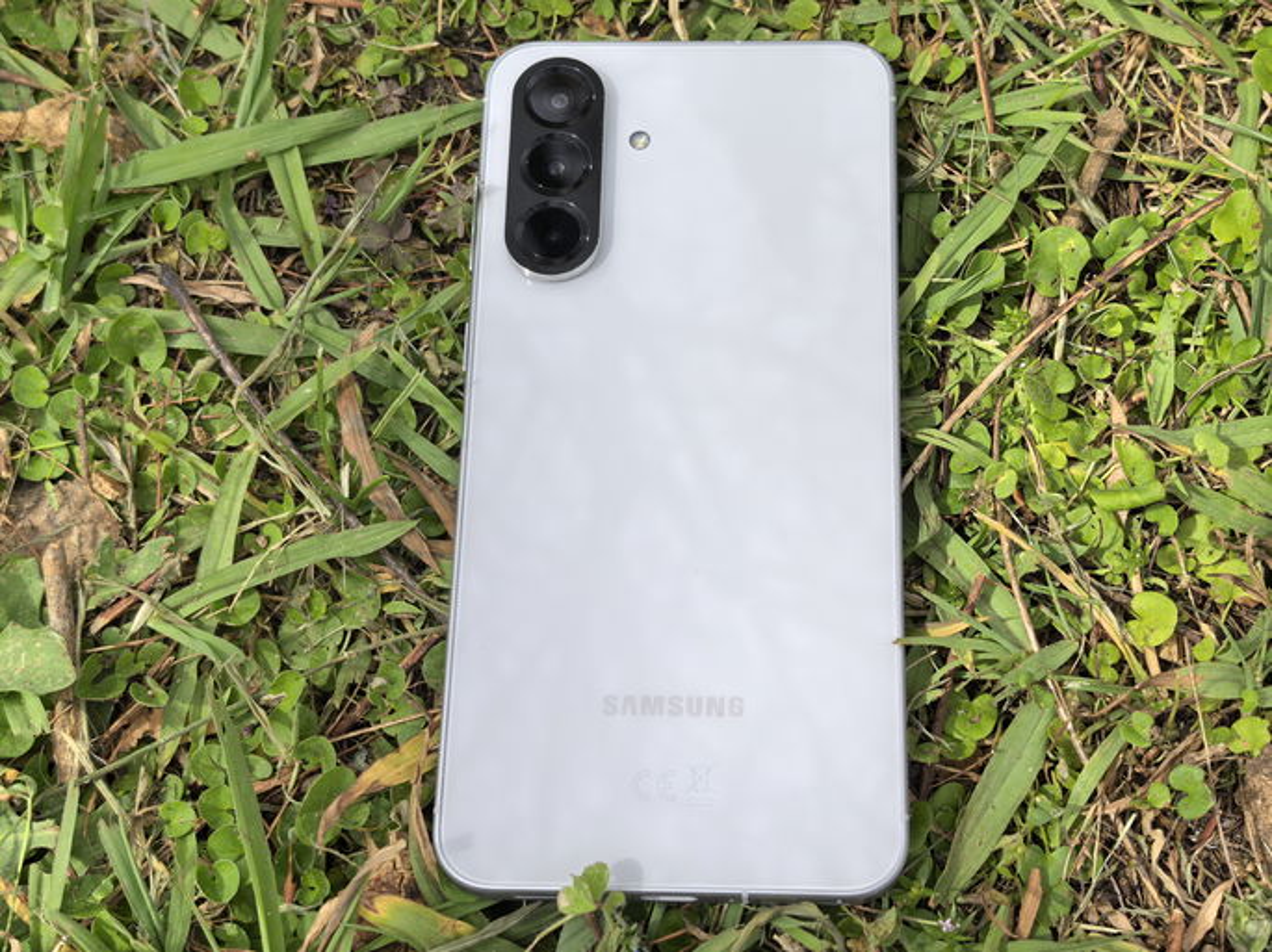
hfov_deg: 35.6
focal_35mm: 54
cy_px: 476
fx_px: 1983
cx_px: 636
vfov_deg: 27.0
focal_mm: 8.5
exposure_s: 1/2331
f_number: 2
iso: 50
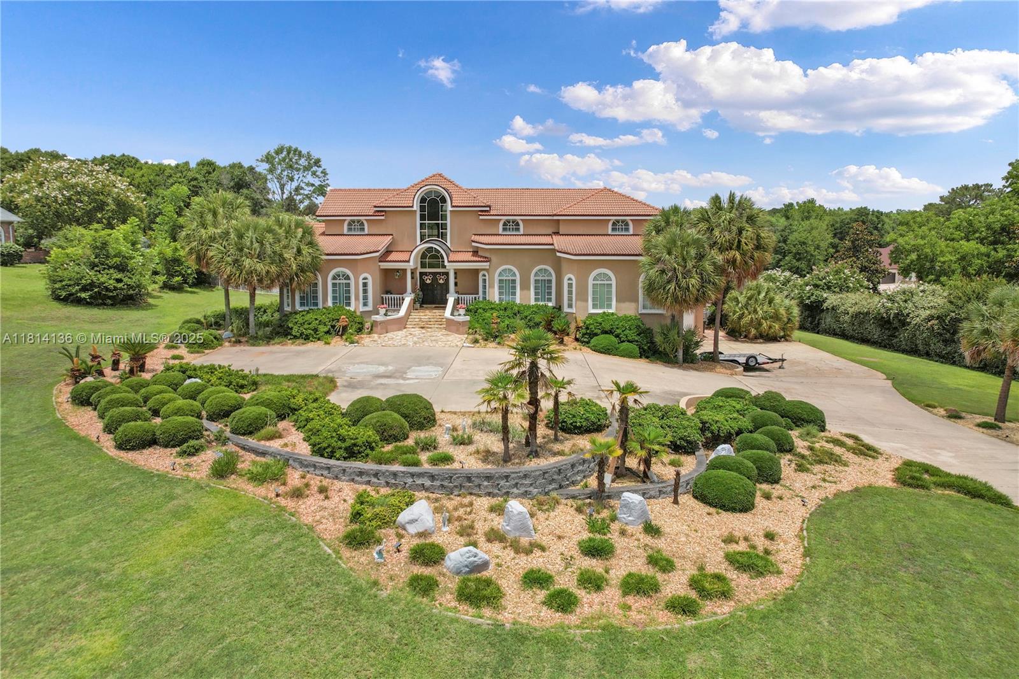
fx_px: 623
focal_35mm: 22
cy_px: 340
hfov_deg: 78.6
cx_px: 510
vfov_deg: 57.2
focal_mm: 8.38
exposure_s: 1/800
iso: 100
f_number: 2.8
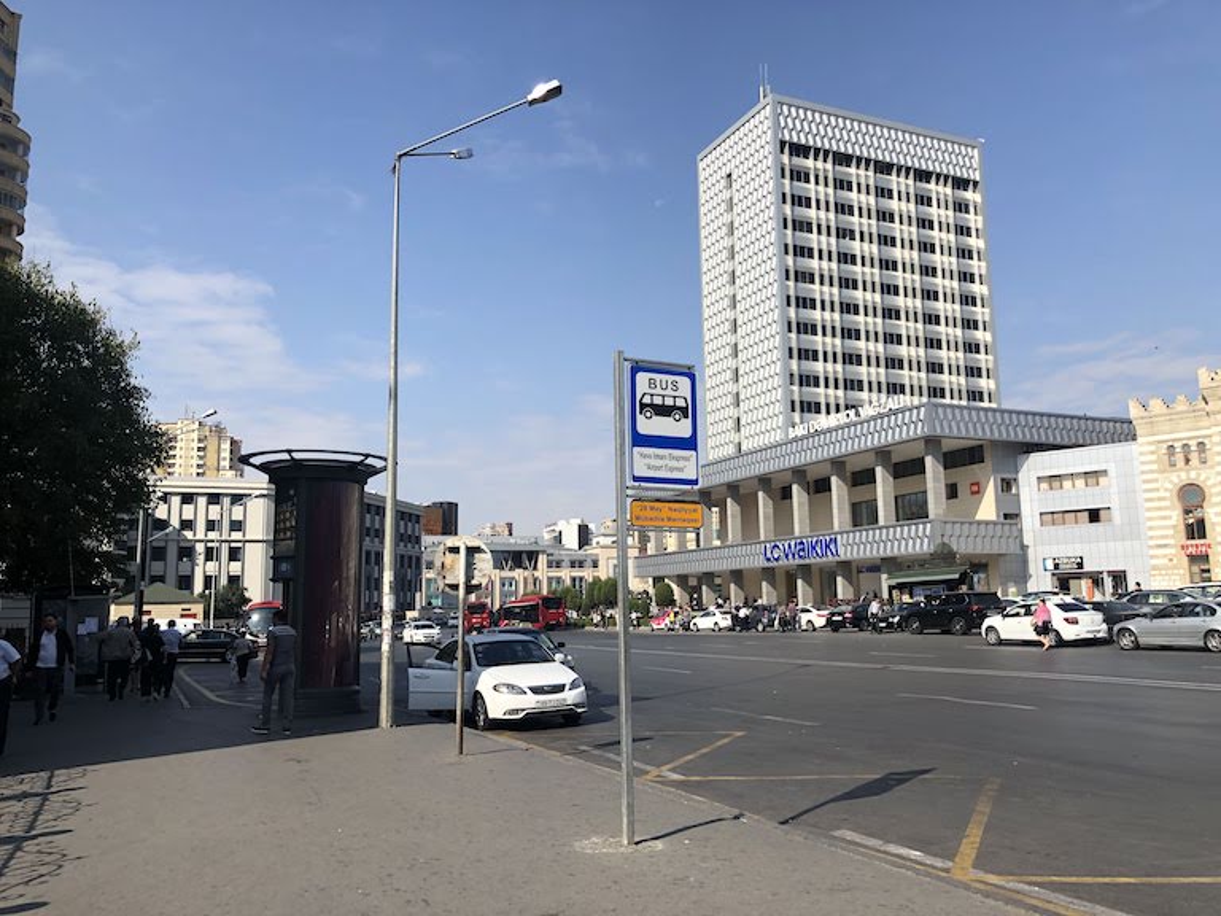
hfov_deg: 63.4
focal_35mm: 28
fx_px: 988
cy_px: 458
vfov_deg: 49.7
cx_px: 610
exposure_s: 1/2667
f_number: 1.8
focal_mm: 4
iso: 20
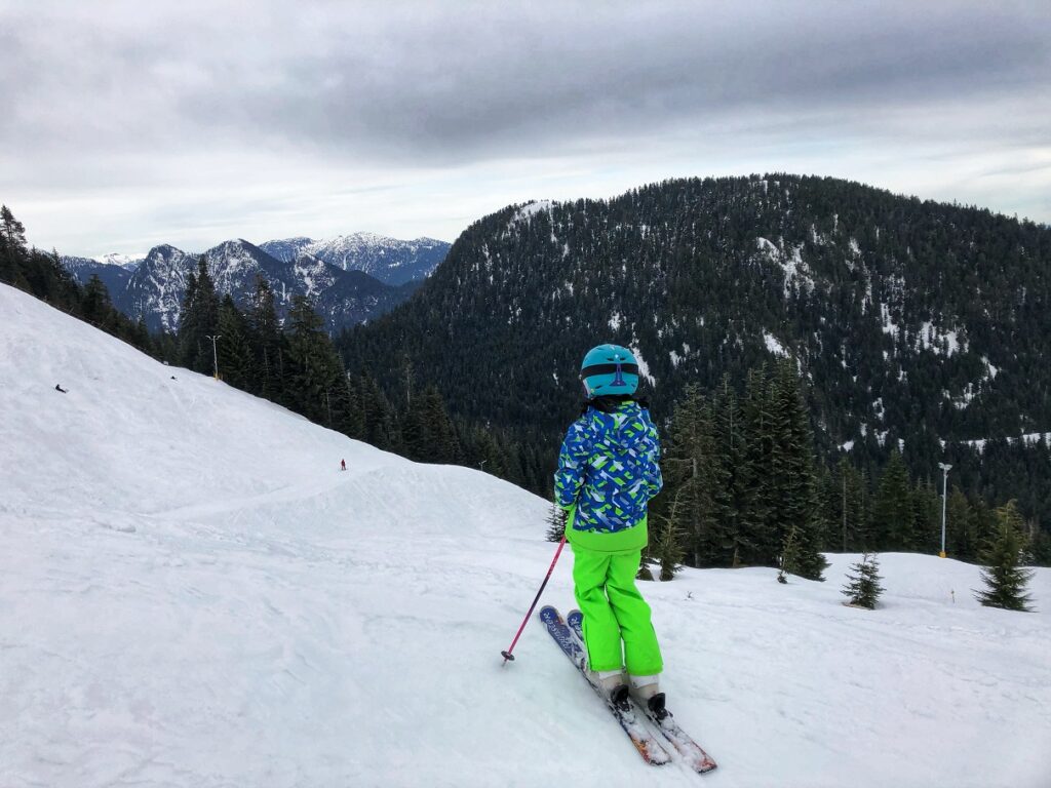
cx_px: 526
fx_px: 850
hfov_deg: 63.4
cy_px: 394
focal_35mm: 28
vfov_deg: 49.7
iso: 20
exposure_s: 1/1200
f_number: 1.8
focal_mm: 3.99
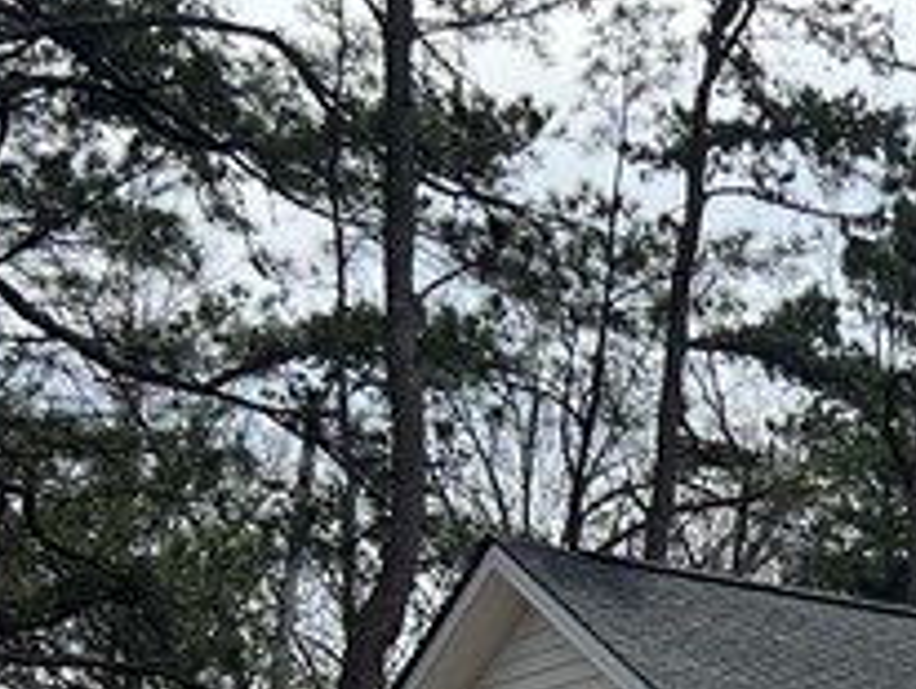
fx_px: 3418
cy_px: 1080
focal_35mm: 129
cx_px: 1650
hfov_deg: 13.7
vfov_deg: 11.0
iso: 50
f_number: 1.5
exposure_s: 1/5319
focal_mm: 5.7
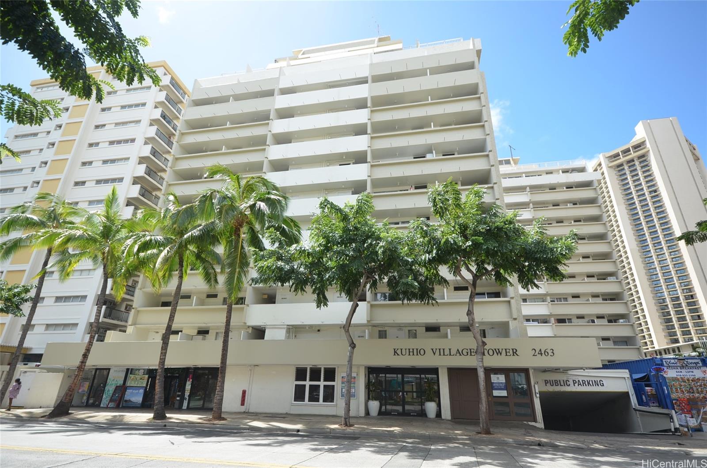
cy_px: 234
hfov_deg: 90.1
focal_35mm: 18
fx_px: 353
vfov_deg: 67.1
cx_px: 354
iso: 200
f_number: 8
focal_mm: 12
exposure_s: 1/250
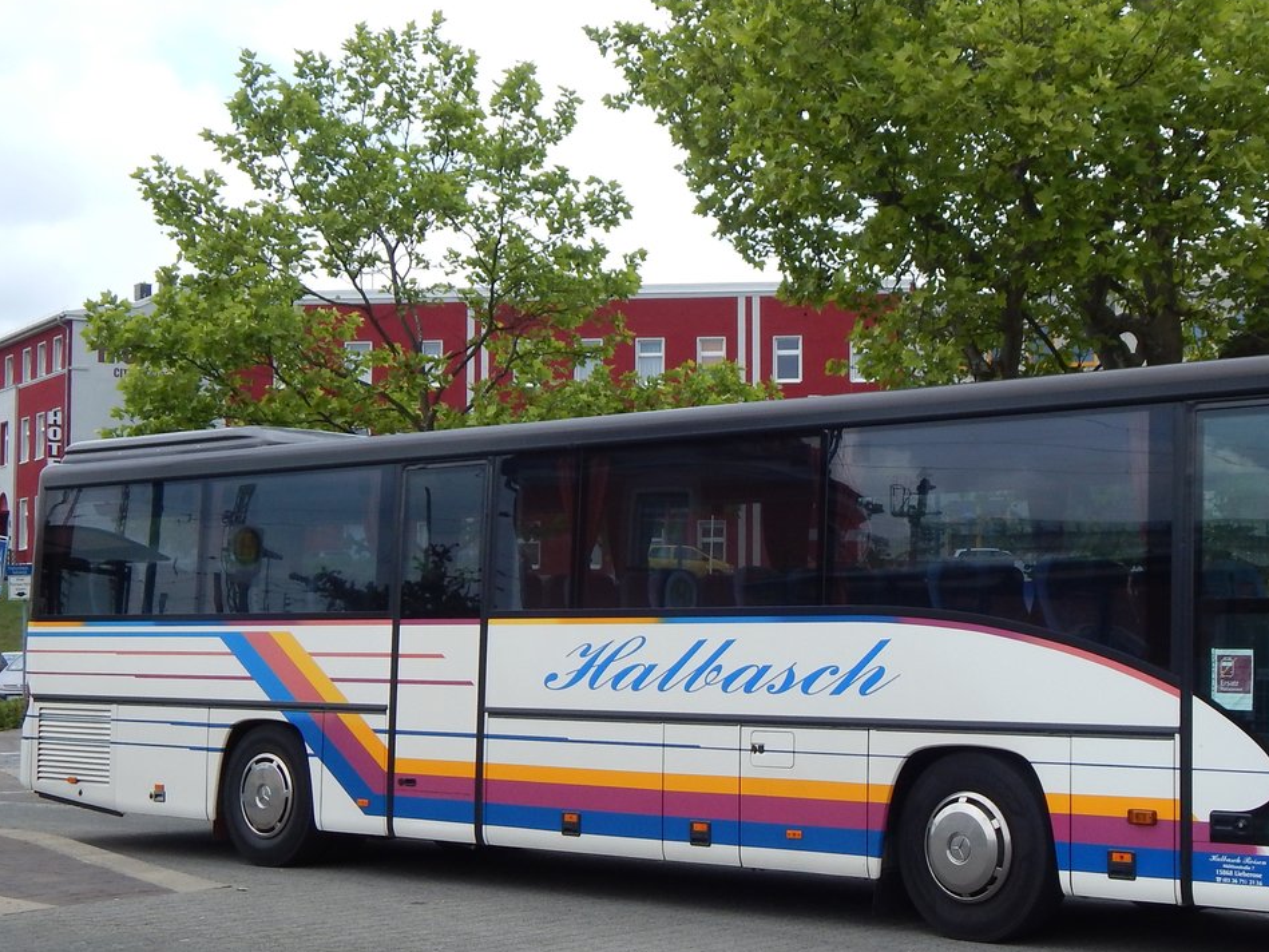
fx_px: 1577
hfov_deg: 43.5
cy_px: 586
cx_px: 797
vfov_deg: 33.5
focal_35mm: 43
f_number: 3.3
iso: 125
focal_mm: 6.1
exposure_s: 1/1250
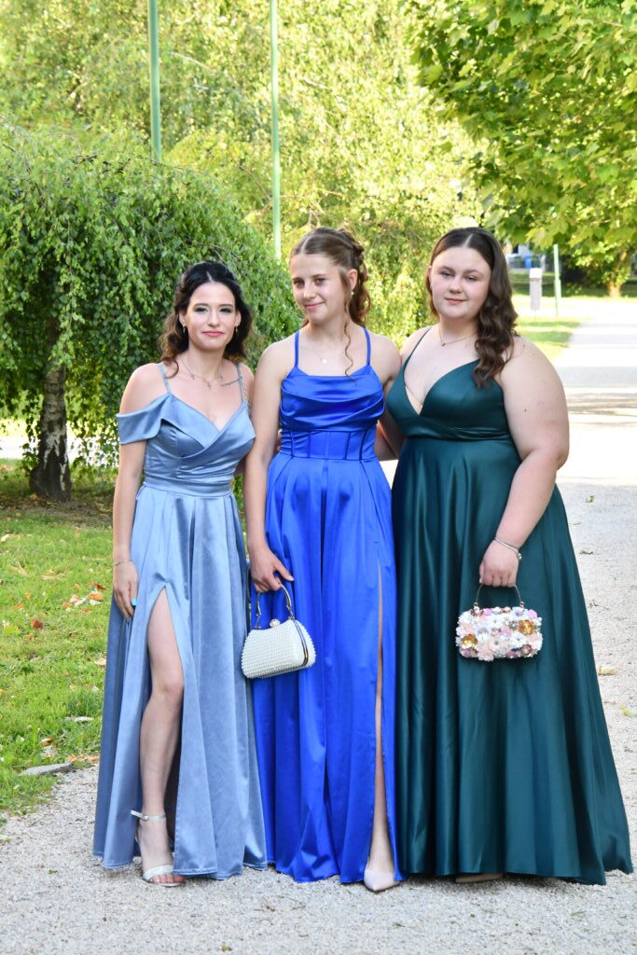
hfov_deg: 11.4
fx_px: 3184
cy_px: 478
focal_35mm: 120
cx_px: 318
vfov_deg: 17.1
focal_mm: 80
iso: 800
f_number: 7.1
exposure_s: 1/200
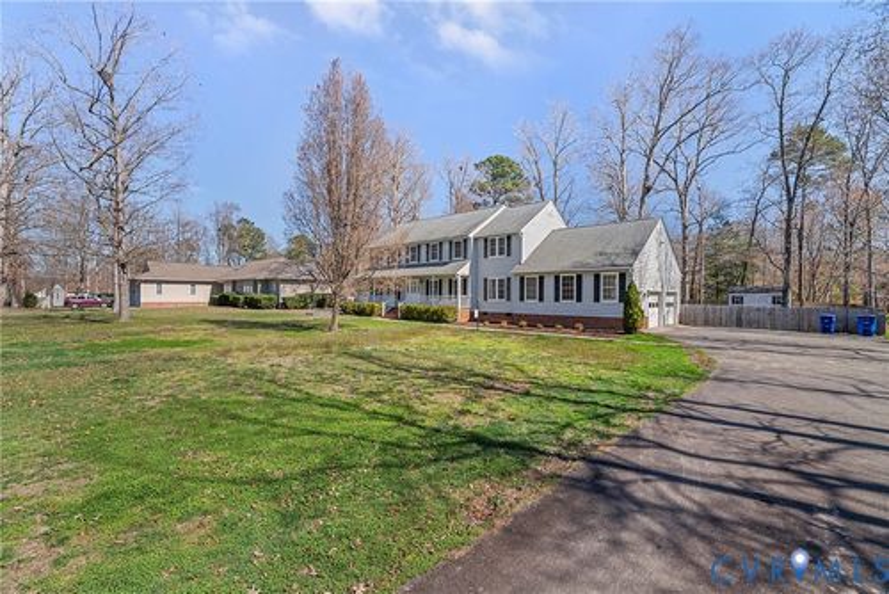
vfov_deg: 73.8
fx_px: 395
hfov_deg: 96.7
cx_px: 444
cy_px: 297
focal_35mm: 16
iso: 800
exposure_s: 1/200
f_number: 9
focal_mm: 16
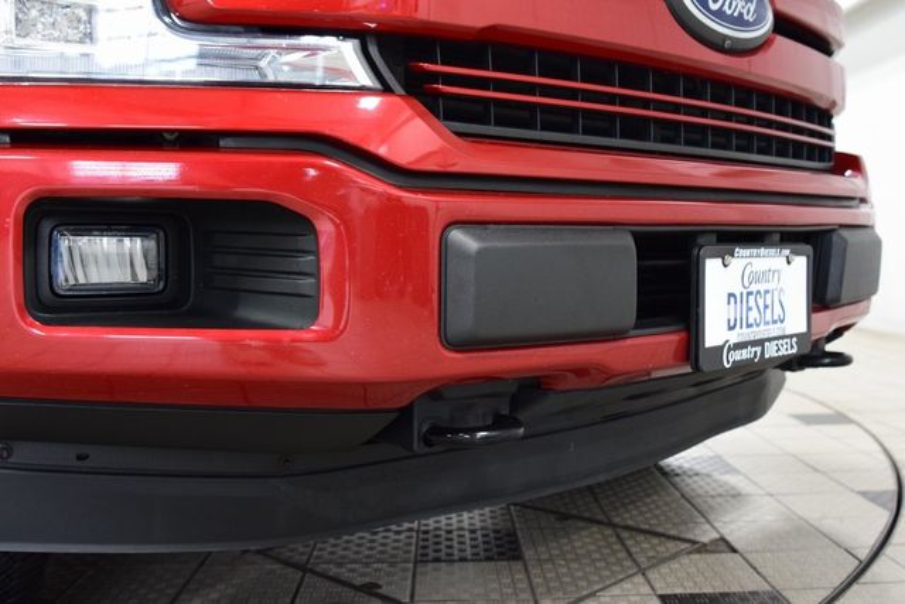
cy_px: 302
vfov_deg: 36.9
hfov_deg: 53.1
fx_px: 905
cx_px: 452
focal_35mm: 36
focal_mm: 24
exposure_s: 1/60
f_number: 3.5
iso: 1600
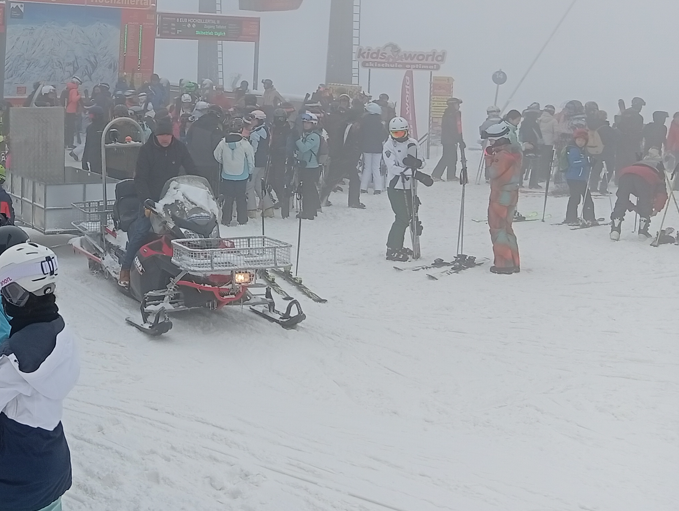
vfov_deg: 26.4
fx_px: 1041
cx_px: 53
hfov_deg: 33.9
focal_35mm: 53
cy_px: 25
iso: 50
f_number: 1.8
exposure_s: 1/331
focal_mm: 3.96
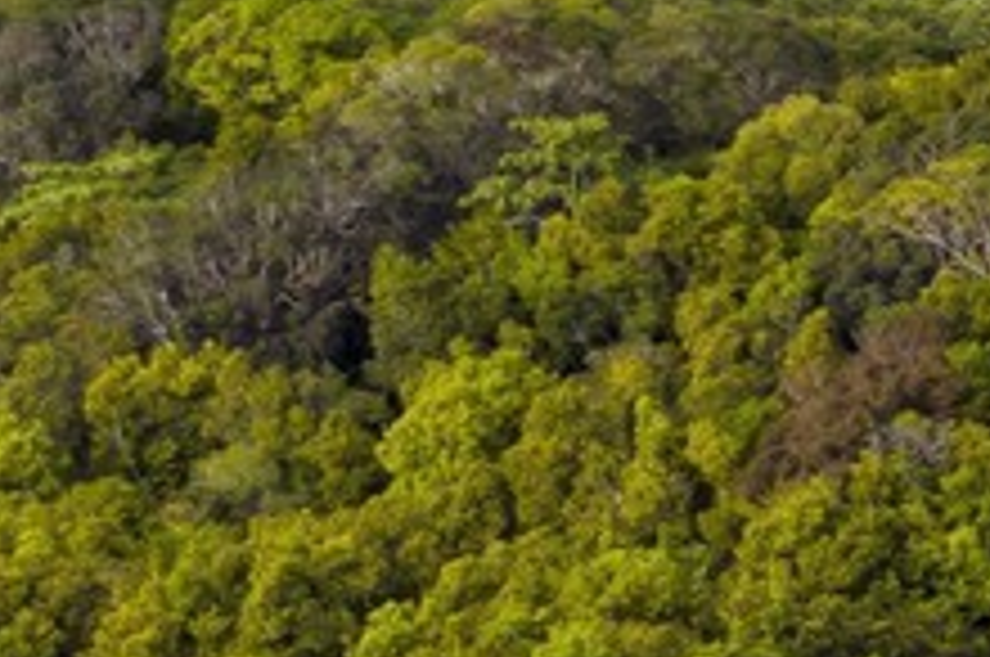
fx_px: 5602
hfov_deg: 8.3
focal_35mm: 204
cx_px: 3078
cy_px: 551
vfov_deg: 6.7
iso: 100
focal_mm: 10.3
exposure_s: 1/240
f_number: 7.1
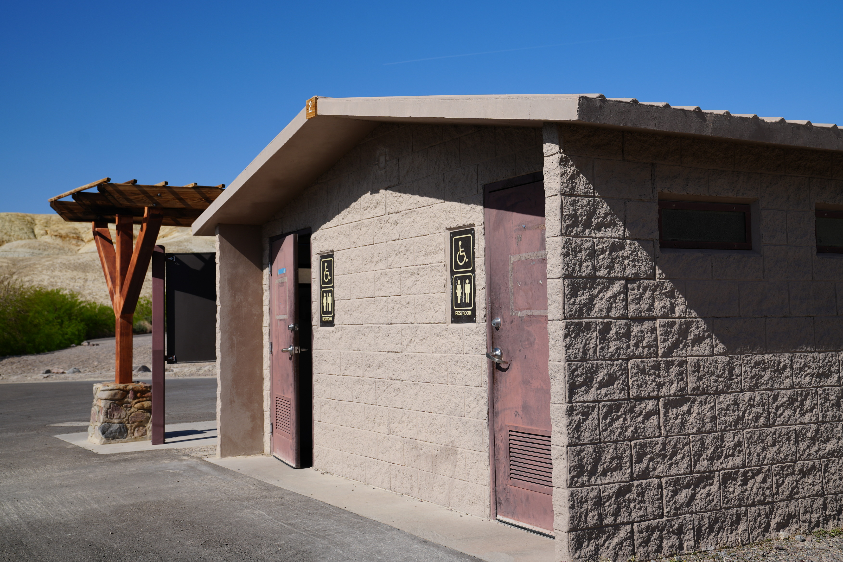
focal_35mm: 40
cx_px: 422
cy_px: 281
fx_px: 937
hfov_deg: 48.5
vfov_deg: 33.4
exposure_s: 1/500
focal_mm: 40
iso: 100
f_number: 5.6
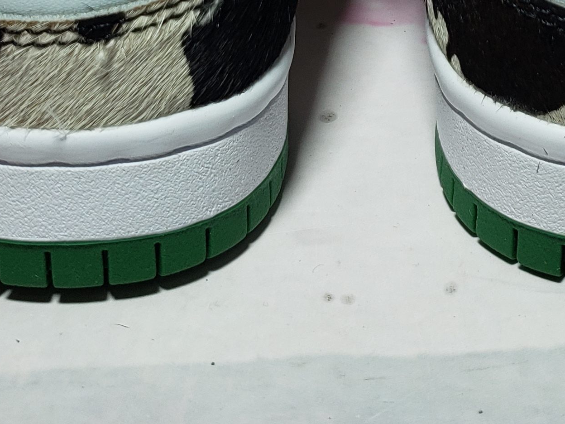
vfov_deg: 16.6
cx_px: 356
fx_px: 1371
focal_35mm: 84
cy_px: -134
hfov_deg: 23.2
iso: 50
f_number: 1.5
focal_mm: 4.3
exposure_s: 1/413
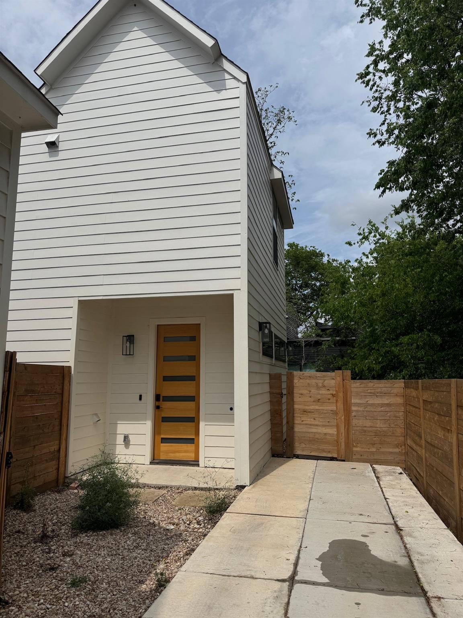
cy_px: 309
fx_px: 428
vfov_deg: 71.6
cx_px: 232
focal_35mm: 24
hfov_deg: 56.8
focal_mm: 6.76
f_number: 1.78
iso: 100
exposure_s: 1/12346
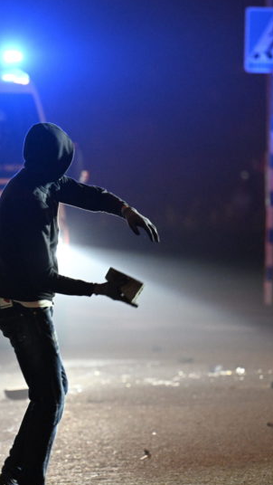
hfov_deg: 3.7
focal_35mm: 332
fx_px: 4267
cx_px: 32
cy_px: 285
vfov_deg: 6.5
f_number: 2.8
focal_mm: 170
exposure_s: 1/200
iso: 5600
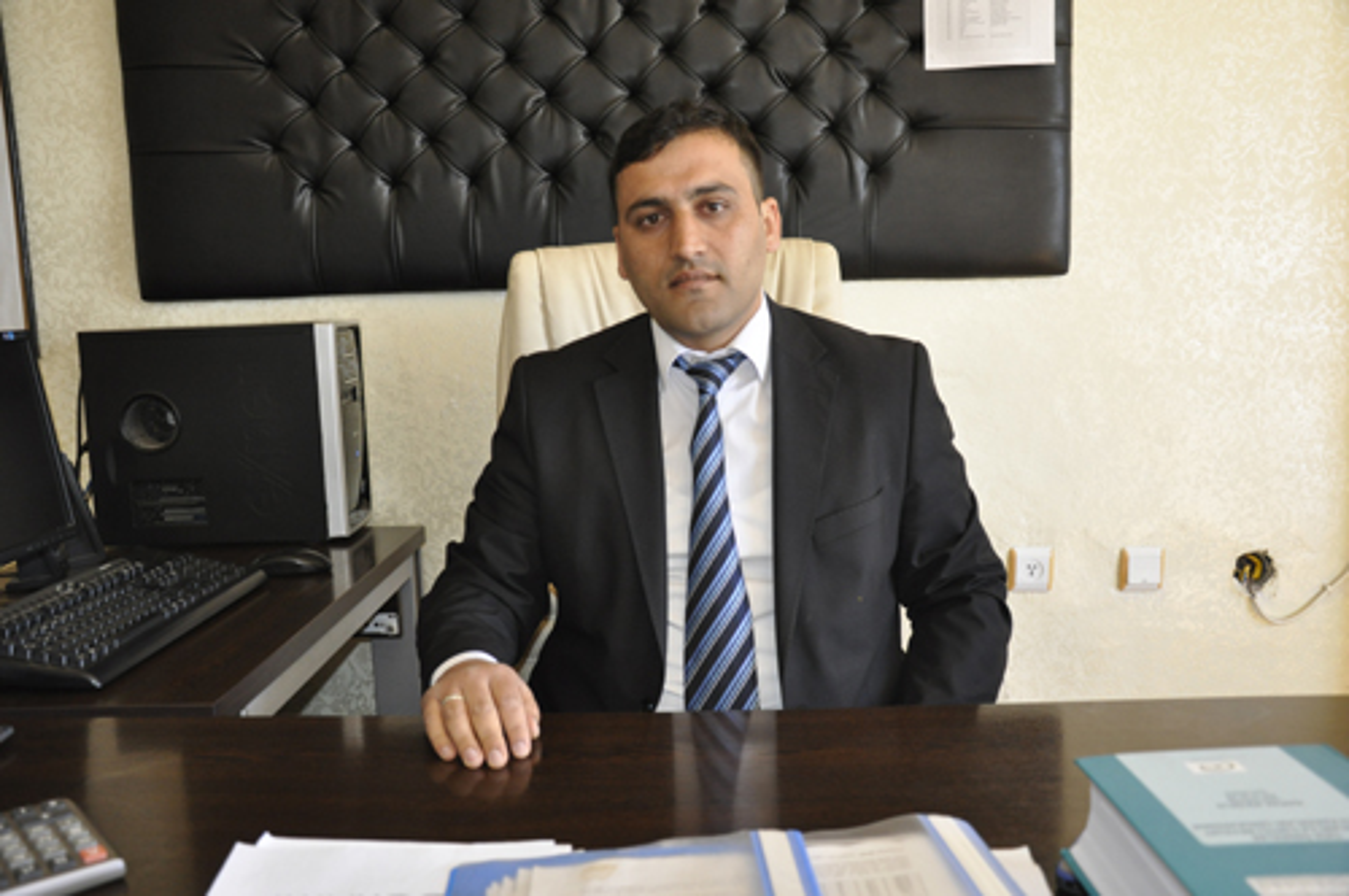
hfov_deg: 57.3
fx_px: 1235
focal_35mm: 33
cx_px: 674
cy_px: 448
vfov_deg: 39.9
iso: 800
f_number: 4
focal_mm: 22
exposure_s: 1/125
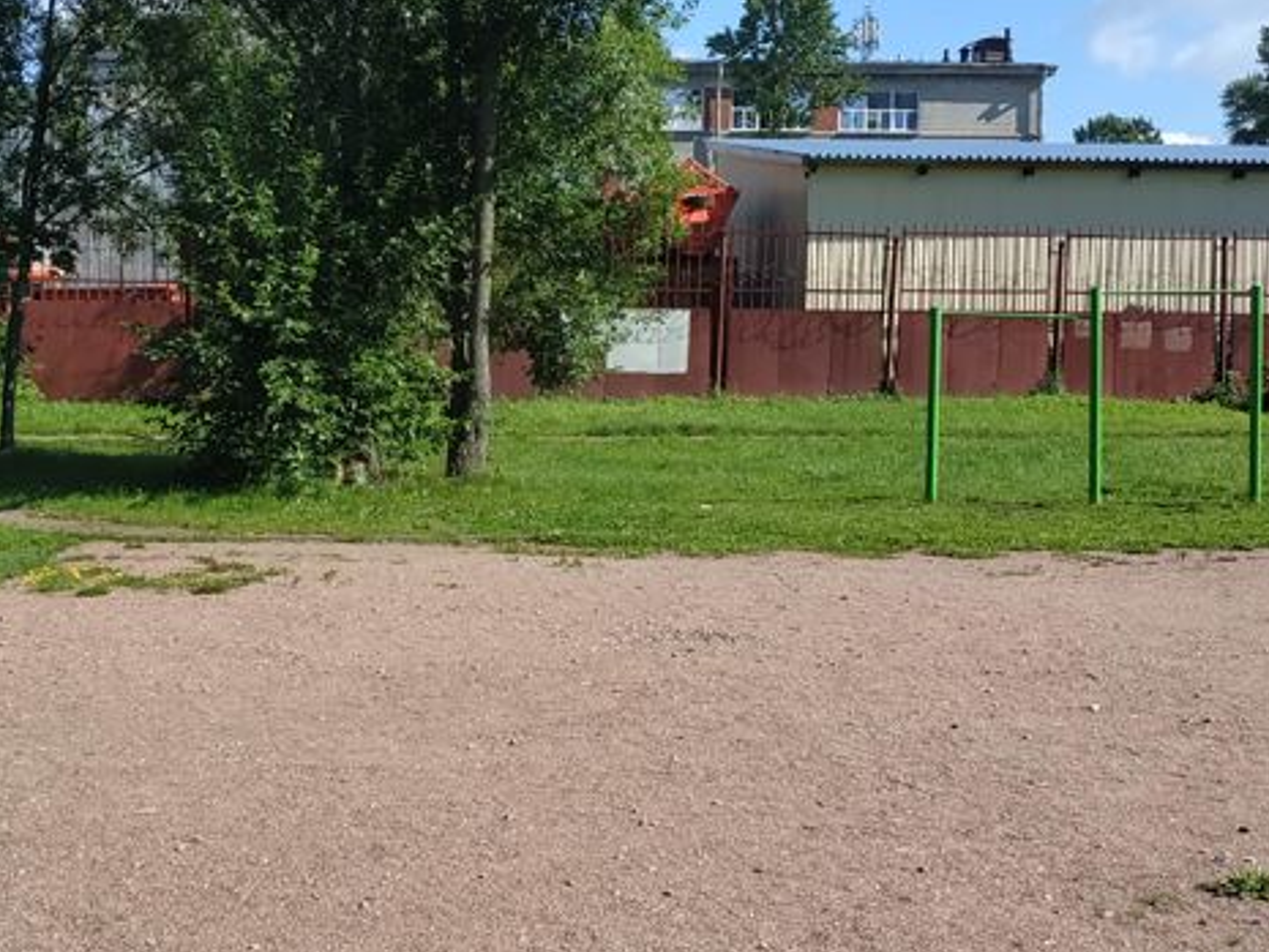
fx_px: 1210
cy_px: 412
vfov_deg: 42.9
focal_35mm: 33
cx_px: 516
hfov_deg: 55.0
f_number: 1.9
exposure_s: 1/1524
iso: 125
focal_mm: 3.94
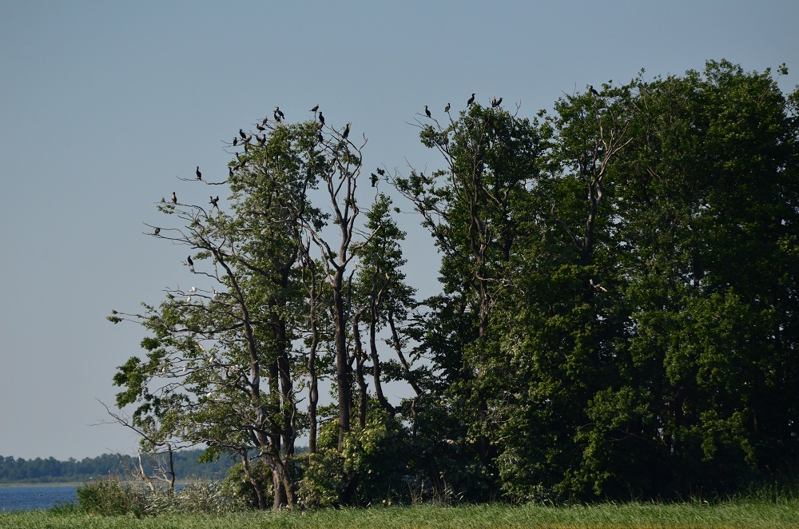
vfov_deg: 4.6
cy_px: 264
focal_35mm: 300
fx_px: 6644
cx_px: 400
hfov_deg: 6.9
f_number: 5.3
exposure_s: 1/8000
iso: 720
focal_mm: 200
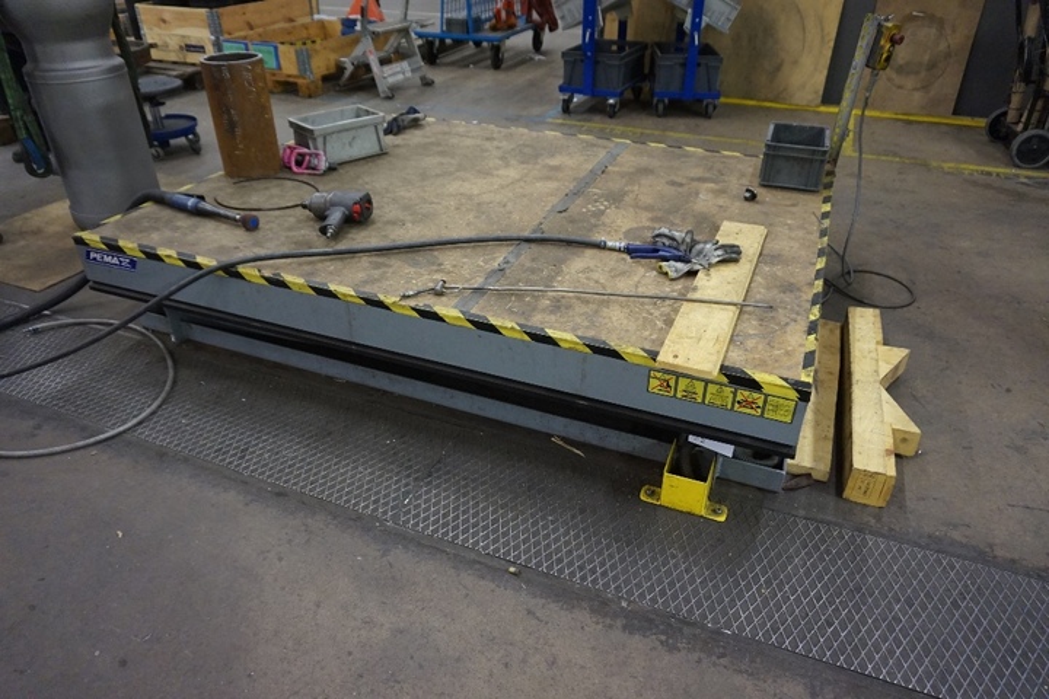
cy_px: 350
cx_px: 524
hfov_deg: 73.7
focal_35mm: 24
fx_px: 699
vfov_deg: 53.1
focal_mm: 16
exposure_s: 1/160
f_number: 3.5
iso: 2500
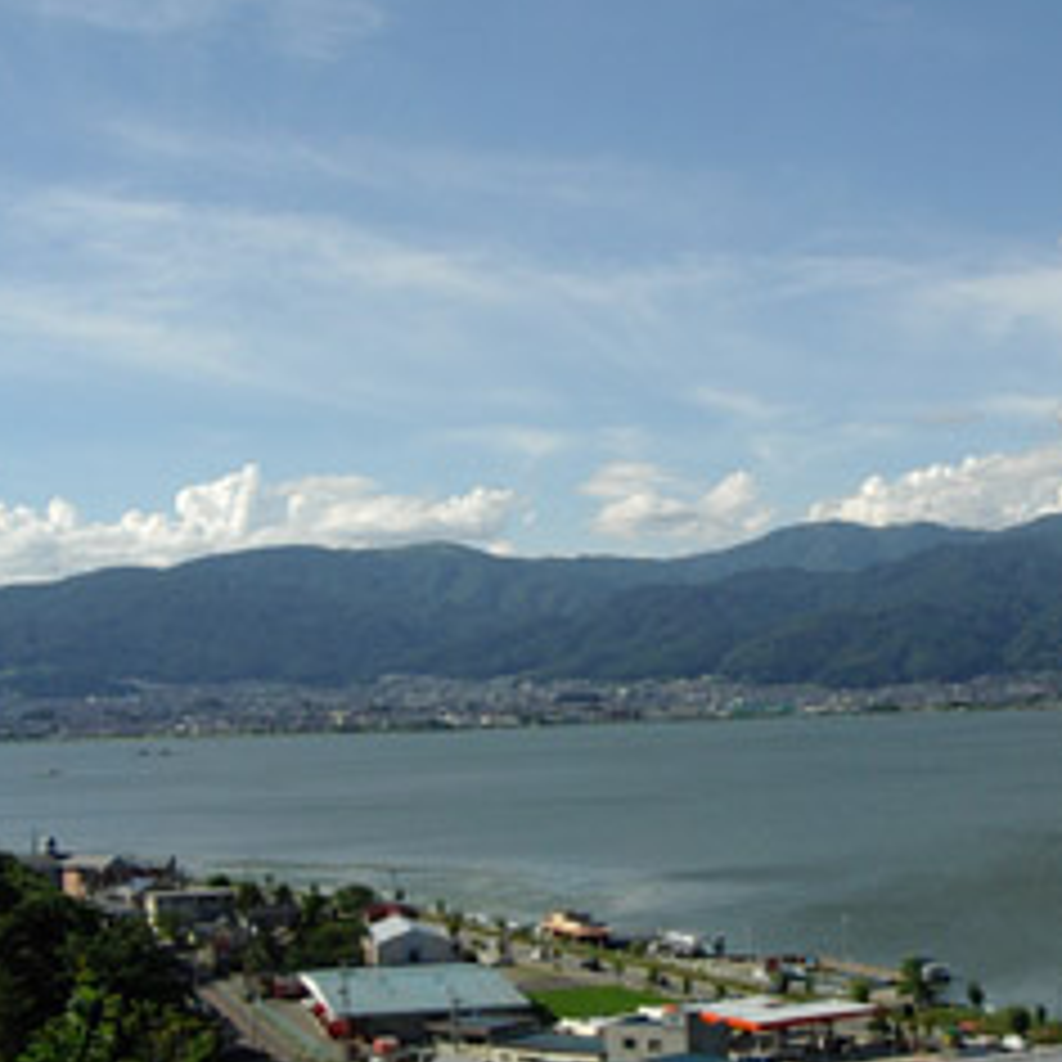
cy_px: 500
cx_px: 738
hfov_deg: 26.7
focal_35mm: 64
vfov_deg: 26.9
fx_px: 2221
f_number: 4.8
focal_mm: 5.8
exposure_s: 1/500
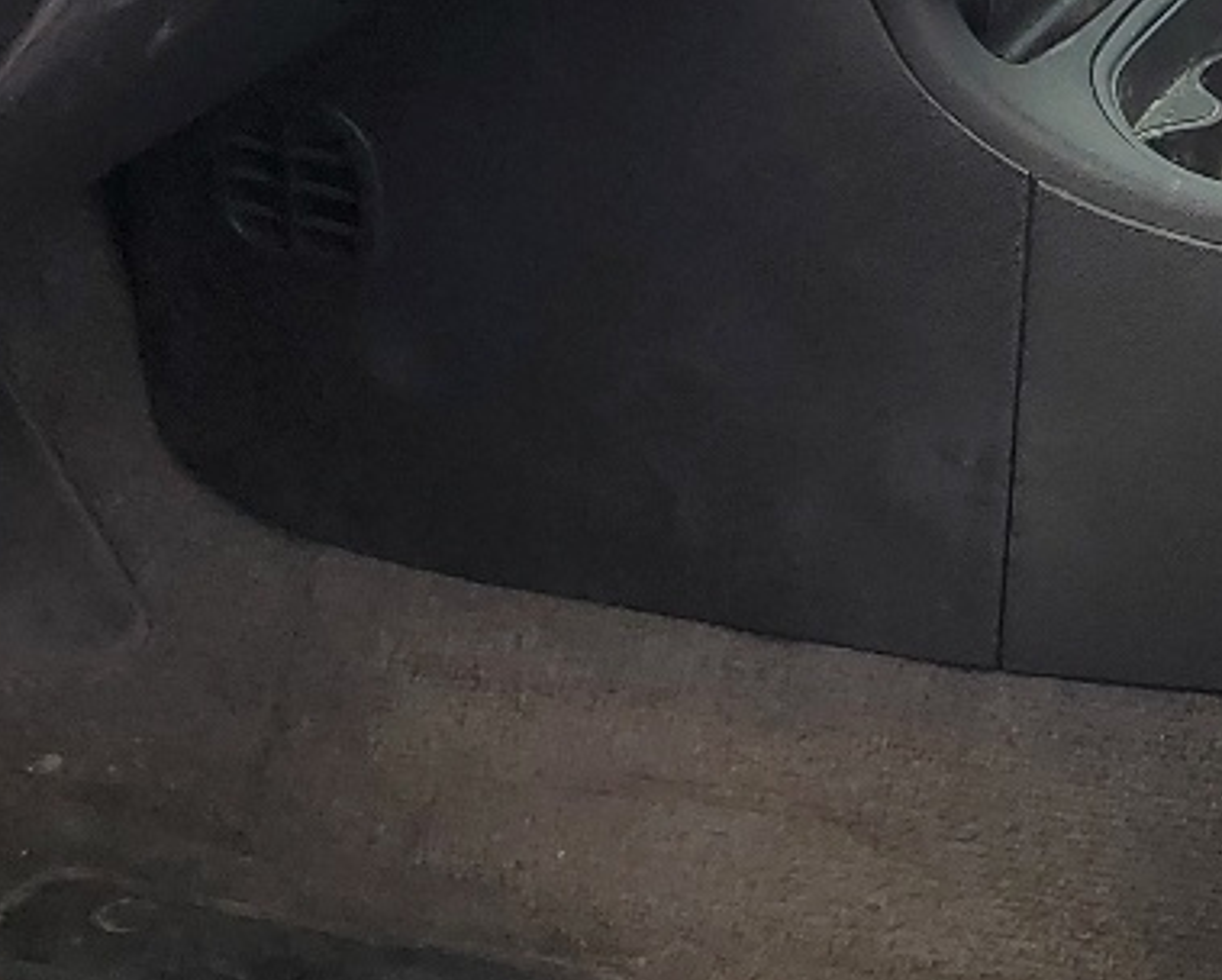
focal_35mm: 107
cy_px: 48
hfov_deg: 16.4
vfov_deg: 14.2
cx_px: 1806
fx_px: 3874
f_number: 1.5
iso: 50
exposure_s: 1/476
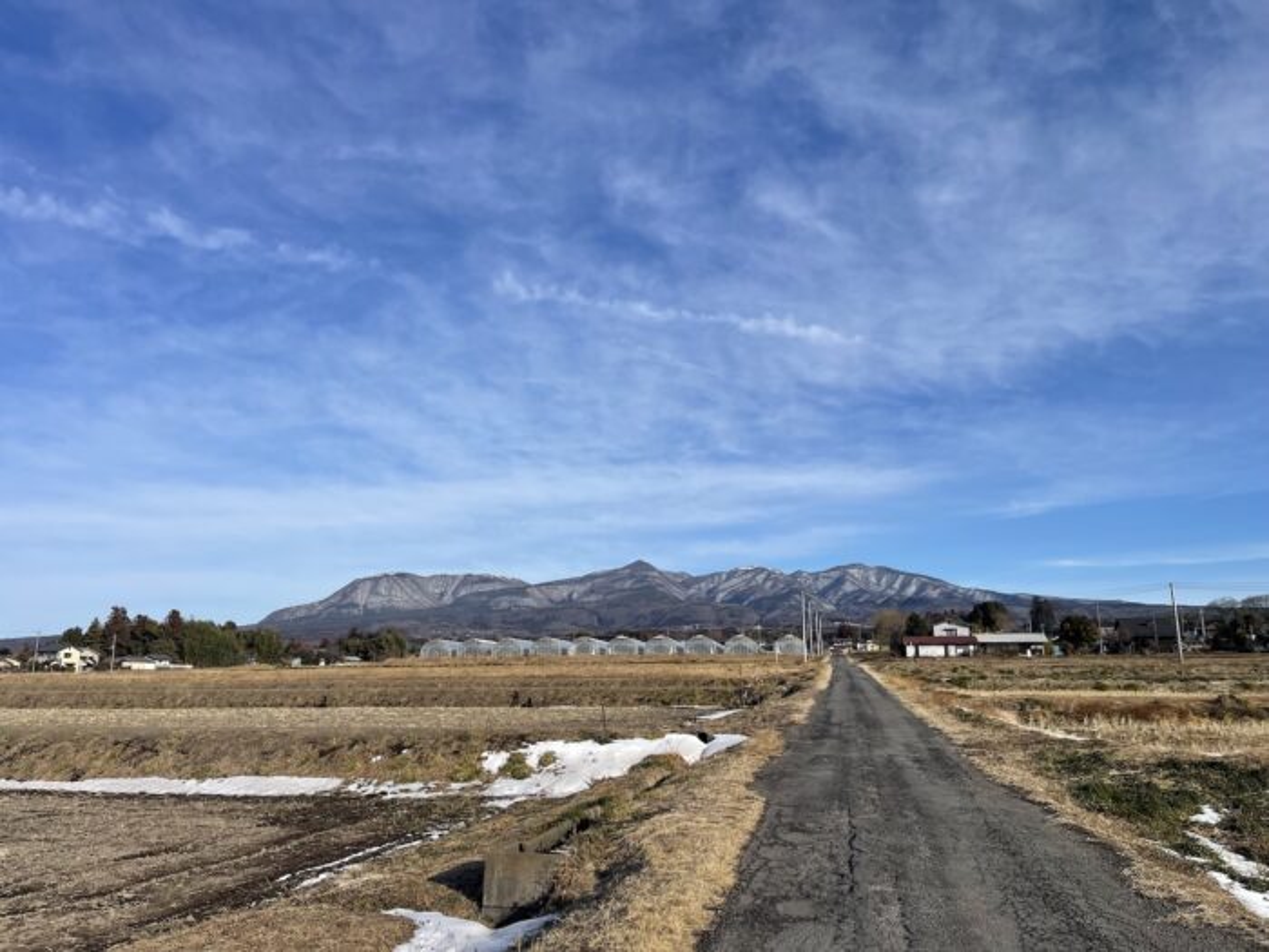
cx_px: 634
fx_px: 916
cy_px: 476
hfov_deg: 69.4
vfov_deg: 54.9
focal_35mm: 25
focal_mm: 5.1
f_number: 1.6
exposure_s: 1/4717
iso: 32
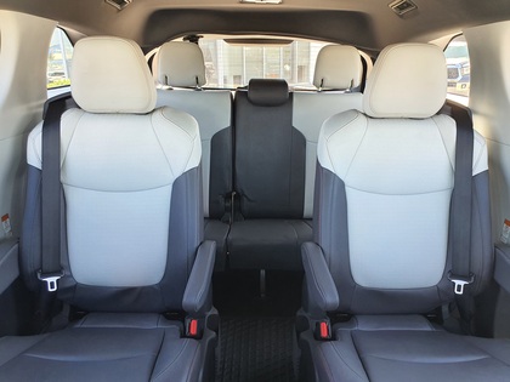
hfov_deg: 67.3
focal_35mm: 26
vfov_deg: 53.1
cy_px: 191
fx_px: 383
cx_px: 255
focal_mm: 4.3
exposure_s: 1/60.2
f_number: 2.4
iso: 200
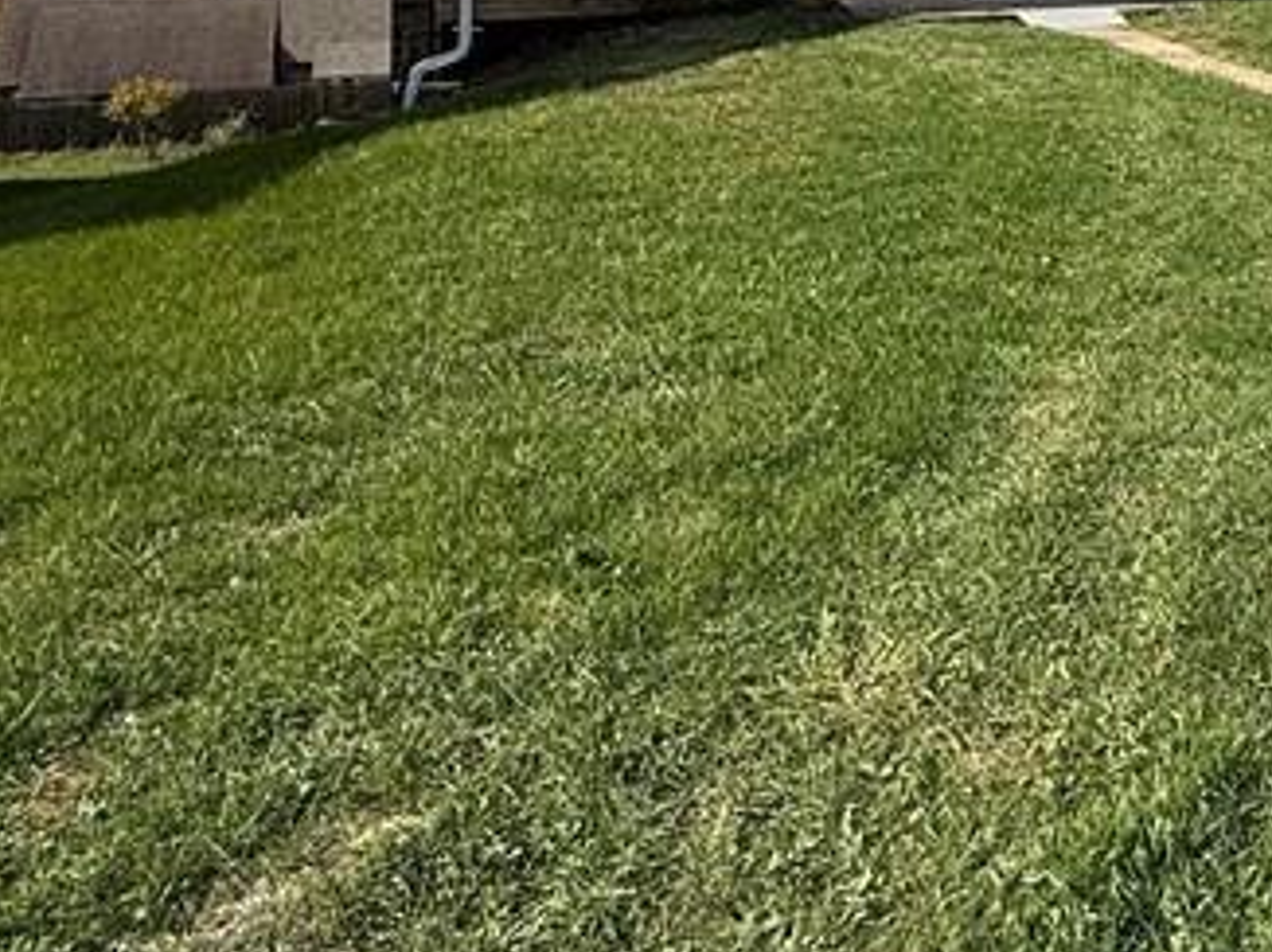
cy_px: -187
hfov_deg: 37.9
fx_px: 1616
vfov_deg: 28.6
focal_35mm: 44
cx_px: 1295
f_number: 2.2
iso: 50
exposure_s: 1/2092
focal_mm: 2.22
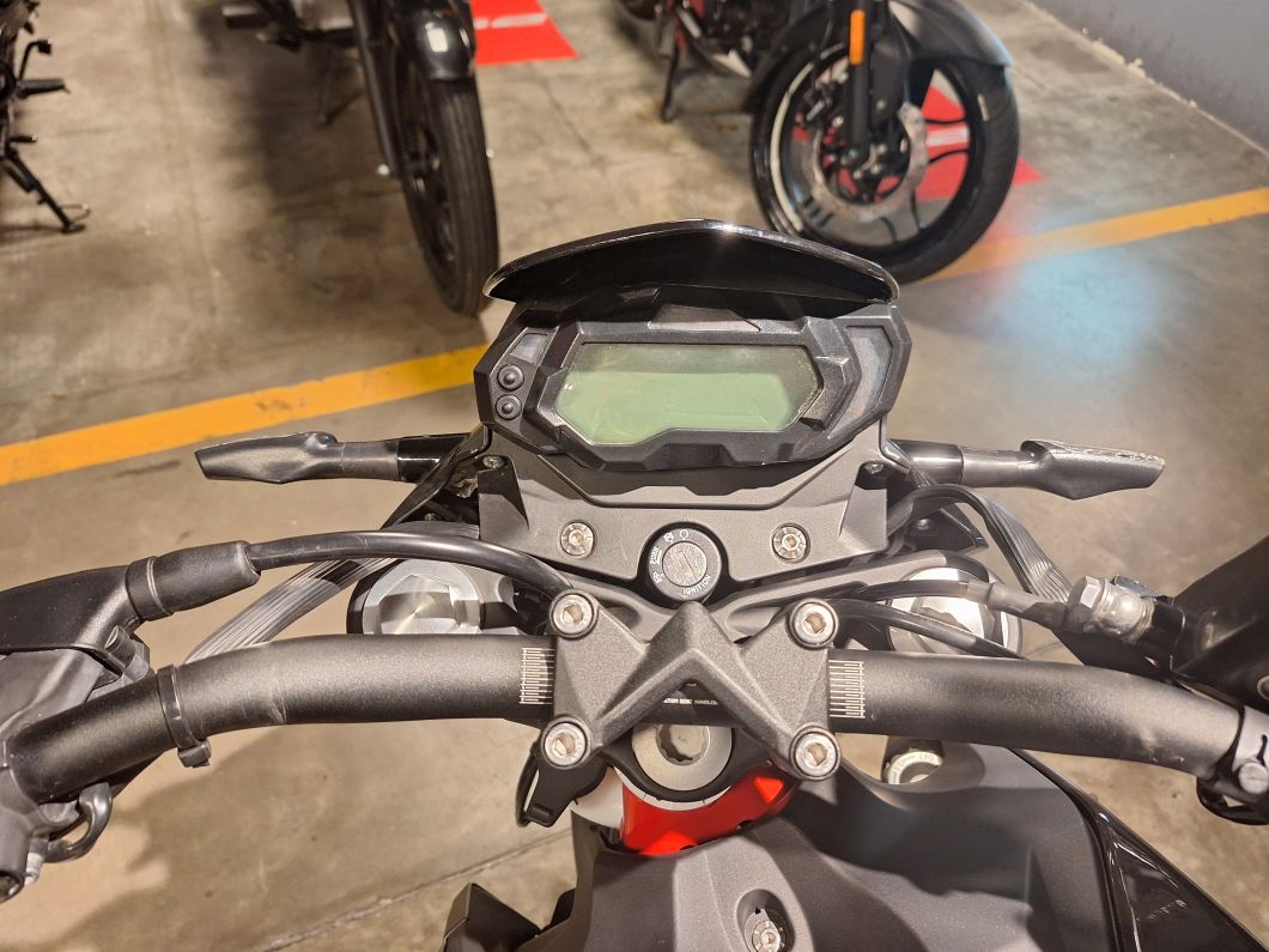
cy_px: 476
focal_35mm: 23
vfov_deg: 58.9
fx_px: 843
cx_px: 634
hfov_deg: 73.9
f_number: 1.8
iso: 250
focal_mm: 5.54
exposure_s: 1/50
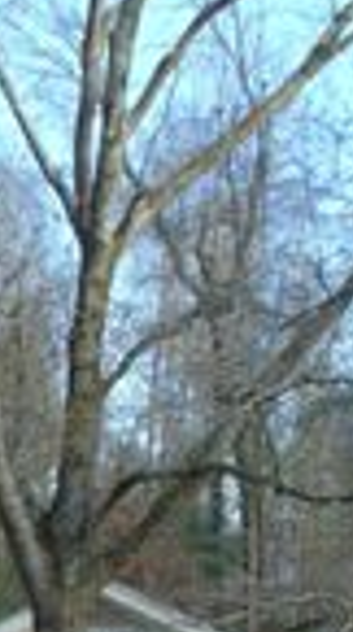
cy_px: 678
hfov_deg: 6.2
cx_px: -405
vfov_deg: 11.3
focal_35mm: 188
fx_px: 3145
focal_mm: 9
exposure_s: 1/250
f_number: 3.5
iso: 80
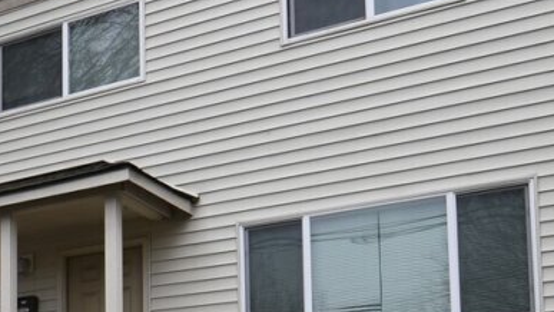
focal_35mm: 72
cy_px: 420
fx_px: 1058
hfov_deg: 24.7
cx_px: -203
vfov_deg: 15.8
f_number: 10
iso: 200
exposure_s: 1/30
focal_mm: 13
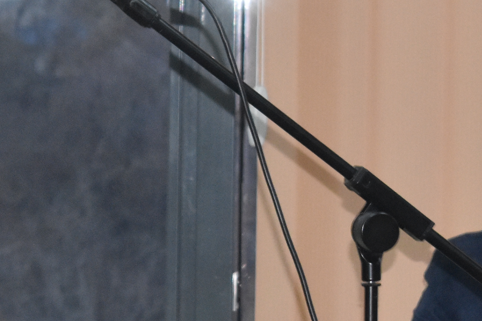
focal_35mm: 298
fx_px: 3987
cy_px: -3
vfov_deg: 4.6
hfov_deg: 6.9
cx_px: -23
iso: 1600
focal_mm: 55
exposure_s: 1/80
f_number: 5.6
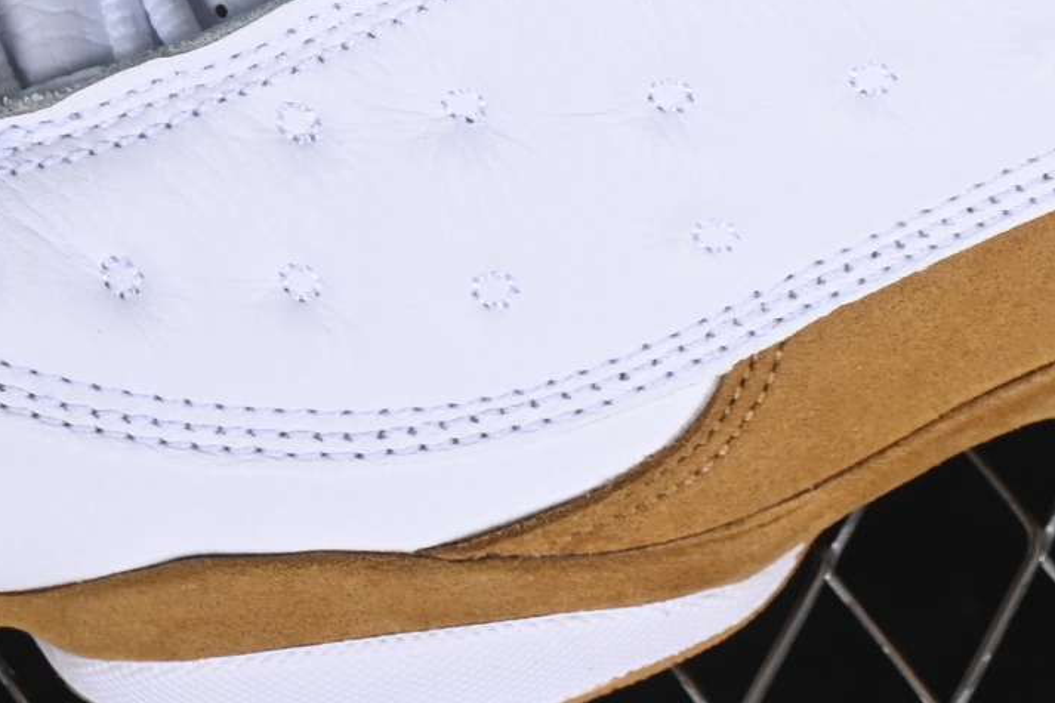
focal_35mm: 293
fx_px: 8584
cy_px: -552
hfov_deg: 7.0
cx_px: 796
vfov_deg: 4.6
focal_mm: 50
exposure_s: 1/80
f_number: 8
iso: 160
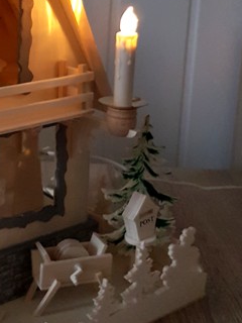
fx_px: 569
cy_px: 105
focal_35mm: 61
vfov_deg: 31.4
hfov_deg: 22.5
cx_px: -31
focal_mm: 4.2
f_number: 1.7
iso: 320
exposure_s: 1/10
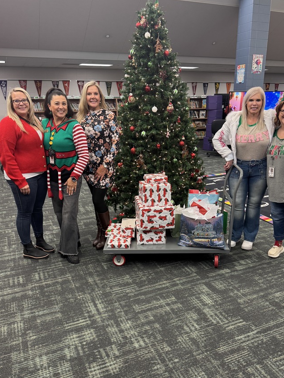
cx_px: 153
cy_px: 206
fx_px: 317
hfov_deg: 48.2
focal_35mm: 29
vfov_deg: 61.5
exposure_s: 1/120
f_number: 1.78
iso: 200
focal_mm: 6.76
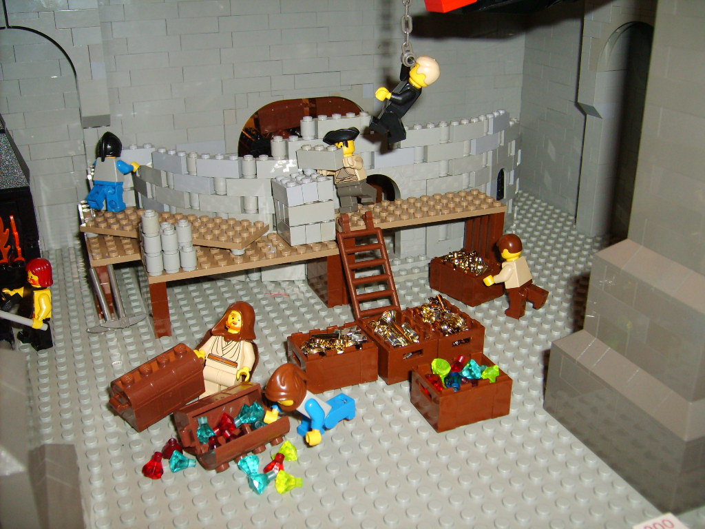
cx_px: 352
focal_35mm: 35
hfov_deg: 52.6
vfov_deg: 40.7
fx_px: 713
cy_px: 264
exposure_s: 1/30
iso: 100
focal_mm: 5.8
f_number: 2.8
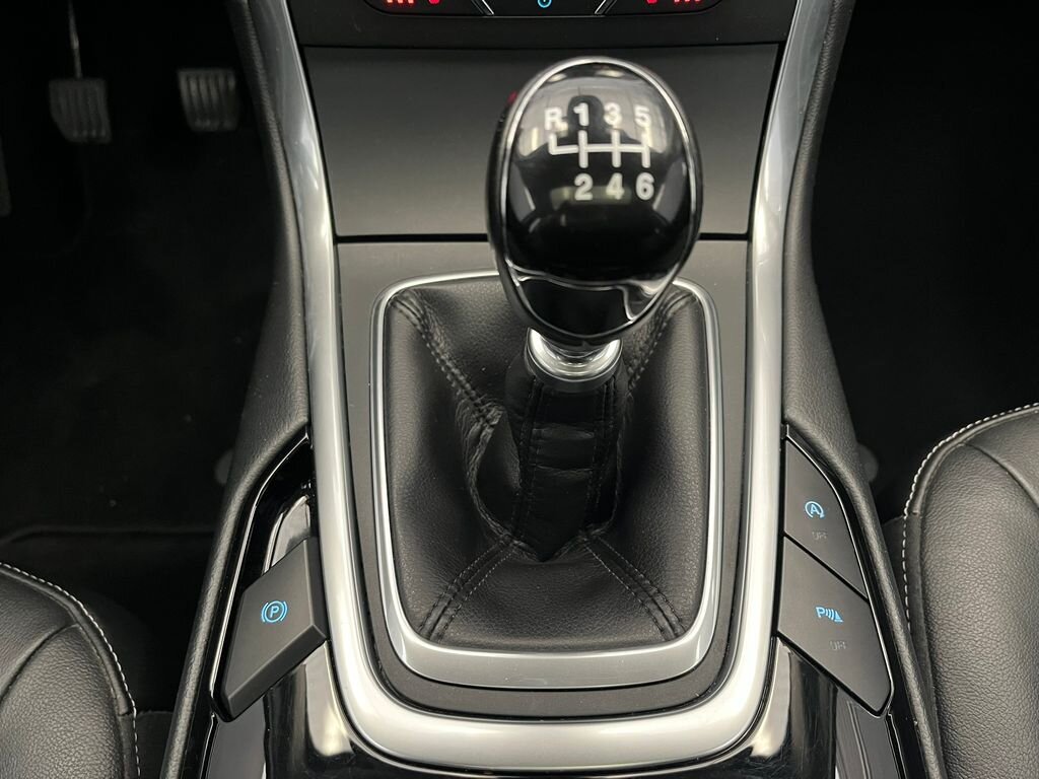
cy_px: 390
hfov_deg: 67.3
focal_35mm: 26
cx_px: 520
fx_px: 780
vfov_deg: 53.1
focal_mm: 5.1
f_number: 1.6
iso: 500
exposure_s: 1/33
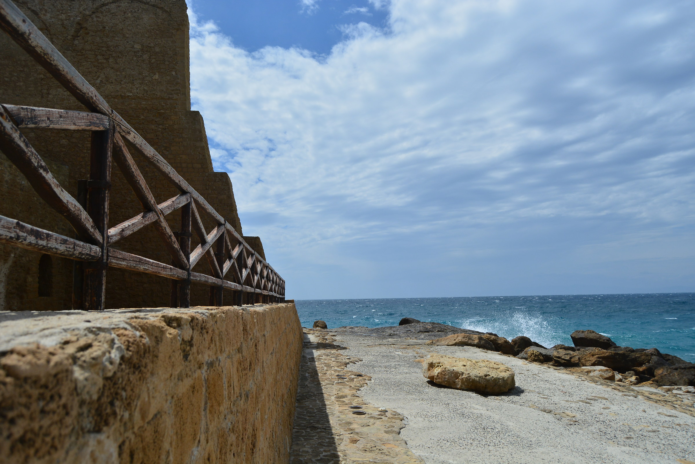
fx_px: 521
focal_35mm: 27
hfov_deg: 67.4
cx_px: 348
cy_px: 232
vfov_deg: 47.9
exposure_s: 1/4000
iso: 250
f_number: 5
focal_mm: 18
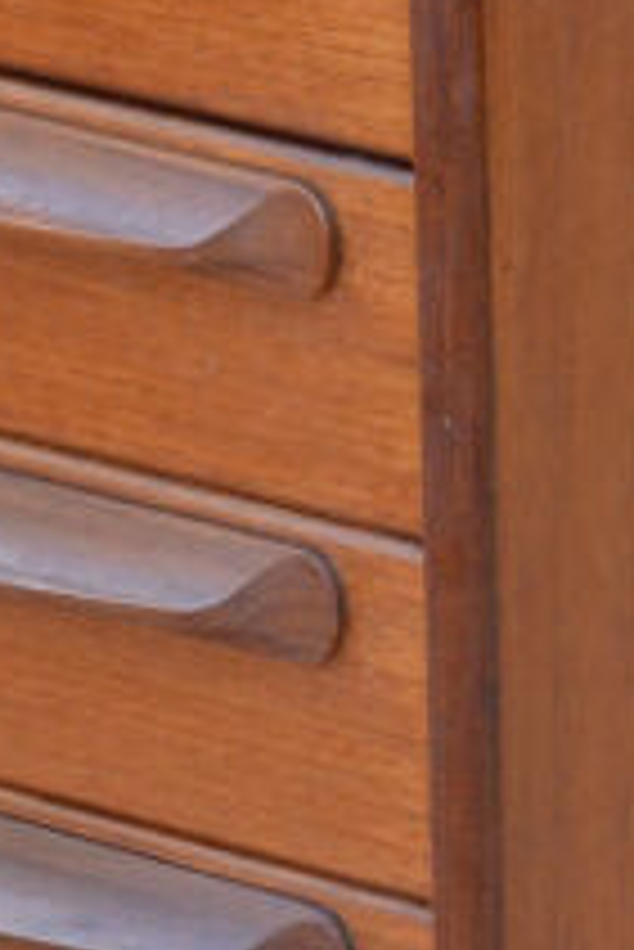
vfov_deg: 6.0
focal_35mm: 343
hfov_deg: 4.0
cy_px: 360
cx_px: 328
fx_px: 9045
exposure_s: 1/100
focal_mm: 46
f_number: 8
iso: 1600
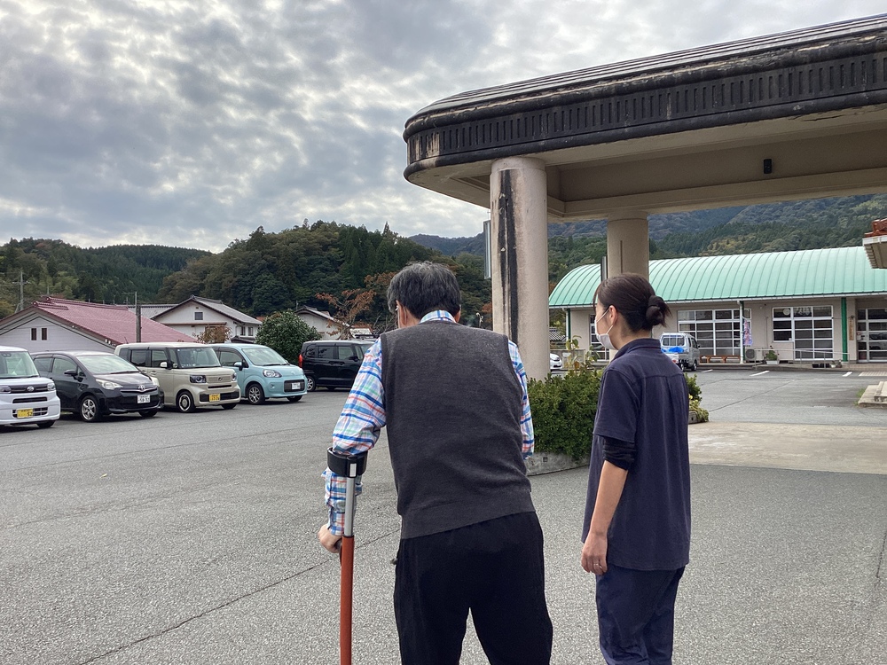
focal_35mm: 31
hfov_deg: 58.4
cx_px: 444
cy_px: 332
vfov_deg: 45.4
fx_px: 794
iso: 25
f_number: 2.4
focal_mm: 3.3
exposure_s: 1/721
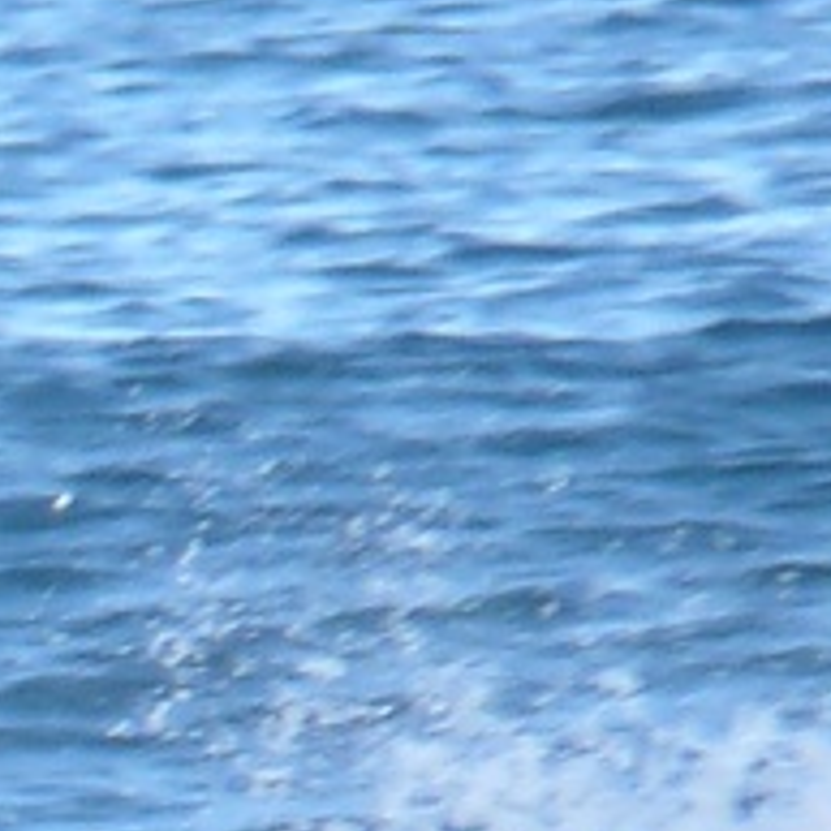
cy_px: 1895
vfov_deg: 0.5
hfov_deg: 0.5
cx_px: -2532
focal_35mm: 3557
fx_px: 96608
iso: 100
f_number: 5.6
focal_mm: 86.4
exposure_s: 1/200
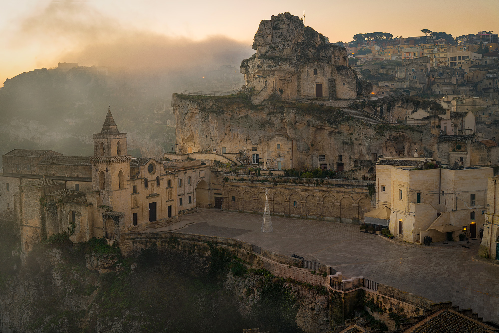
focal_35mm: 50
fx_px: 693
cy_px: 166
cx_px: 250
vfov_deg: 27.0
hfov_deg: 39.6
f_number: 18
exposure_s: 1/1.67
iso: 100
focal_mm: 50
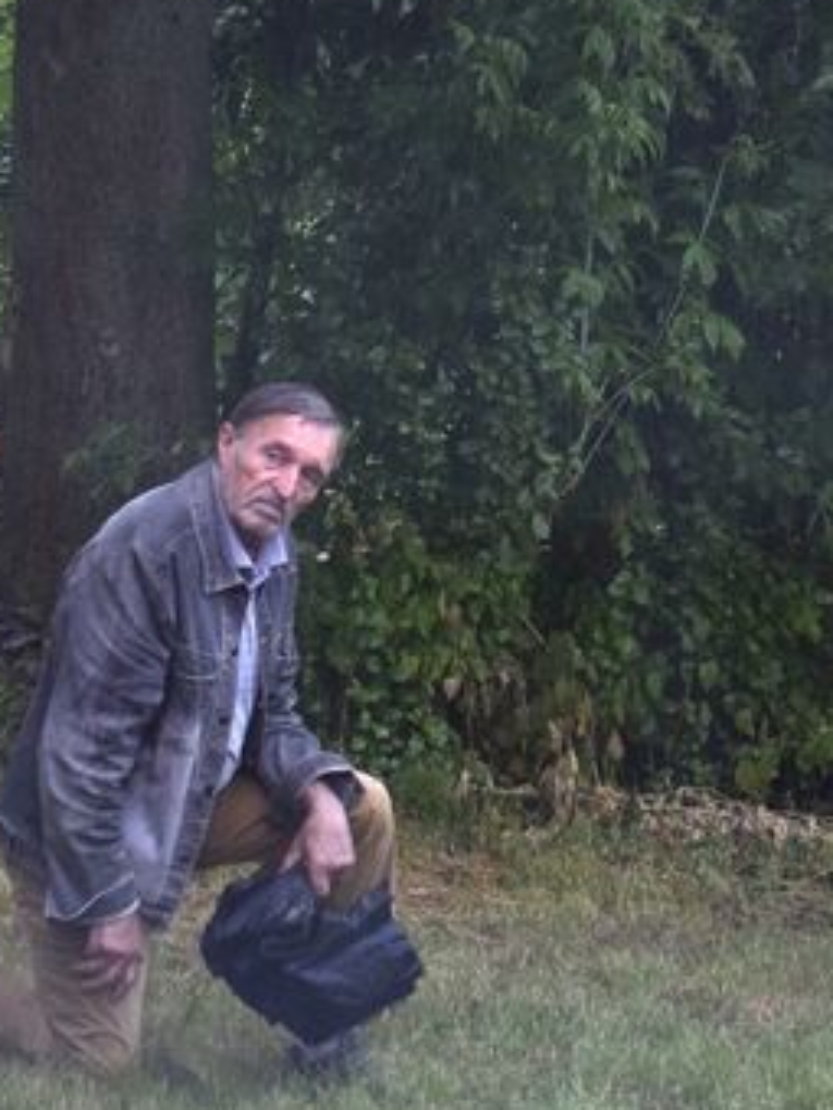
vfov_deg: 11.3
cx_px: 497
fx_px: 5617
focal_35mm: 175
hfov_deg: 8.5
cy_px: 455
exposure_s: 1/400
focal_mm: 55
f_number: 5.6
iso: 800
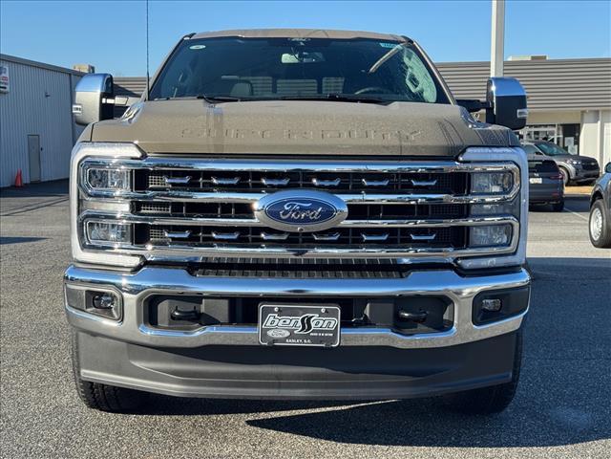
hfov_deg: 39.7
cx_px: 306
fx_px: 847
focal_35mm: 48
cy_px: 230
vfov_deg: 30.3
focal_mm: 6.76
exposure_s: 1/1637
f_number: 1.78
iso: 64
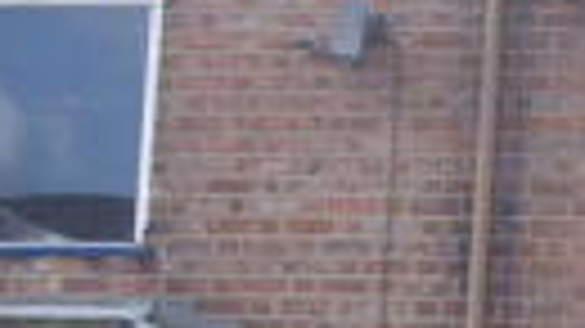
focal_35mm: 185
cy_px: 492
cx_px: 979
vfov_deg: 6.5
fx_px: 2869
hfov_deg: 11.0
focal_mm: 6.2
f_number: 2.7
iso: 64
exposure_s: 1/320
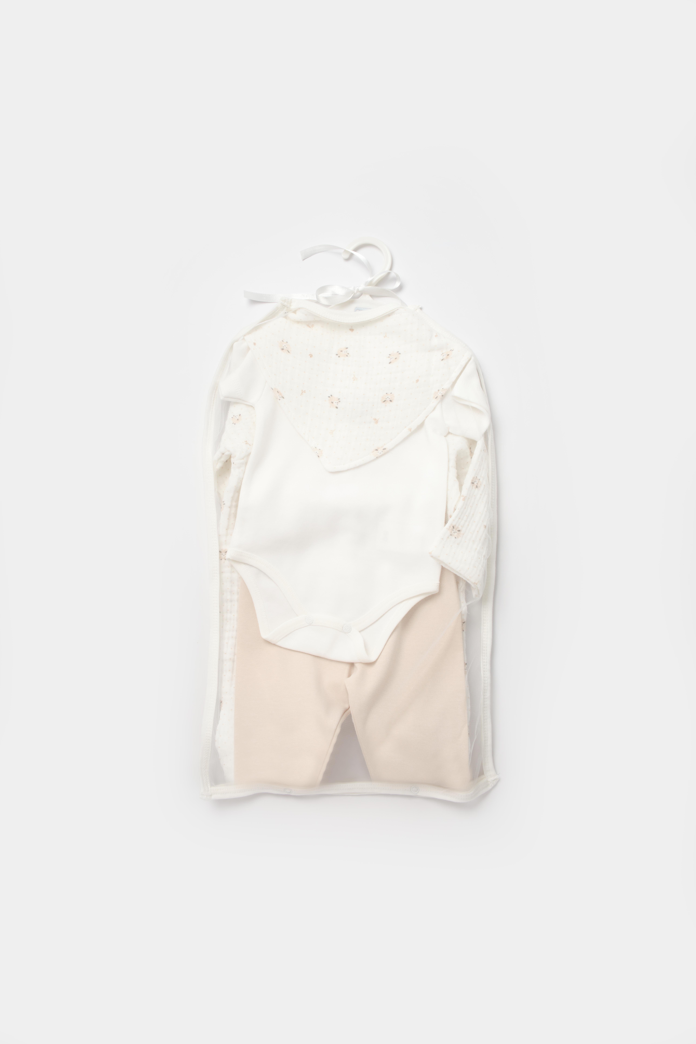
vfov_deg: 53.1
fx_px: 1044
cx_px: 348
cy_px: 522
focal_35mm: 36
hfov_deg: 36.9
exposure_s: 1/125
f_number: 10
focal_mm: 24.3
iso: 125
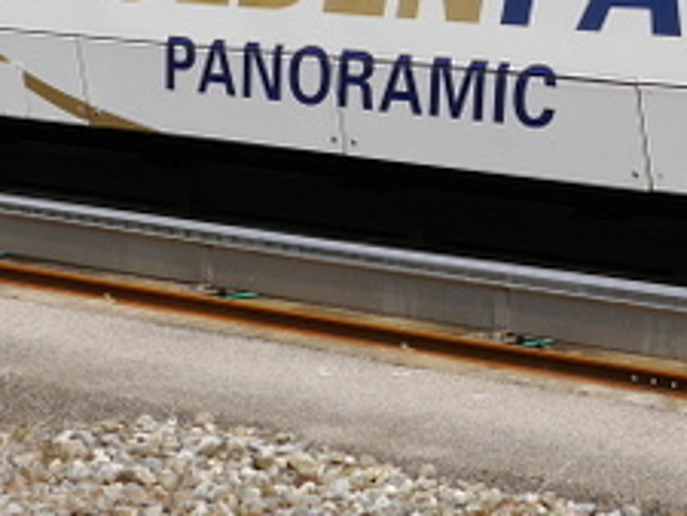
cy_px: -130
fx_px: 3296
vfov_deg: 8.8
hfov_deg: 11.8
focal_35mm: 166
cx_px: 626
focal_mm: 17
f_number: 8
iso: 160
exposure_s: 1/320
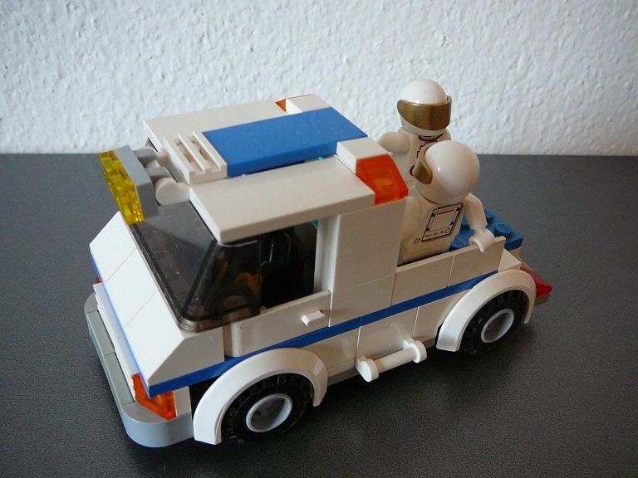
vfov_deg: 40.7
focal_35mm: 35
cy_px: 239
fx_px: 645
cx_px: 319
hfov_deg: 52.6
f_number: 2.8
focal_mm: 5.2
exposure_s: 1/15
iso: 200
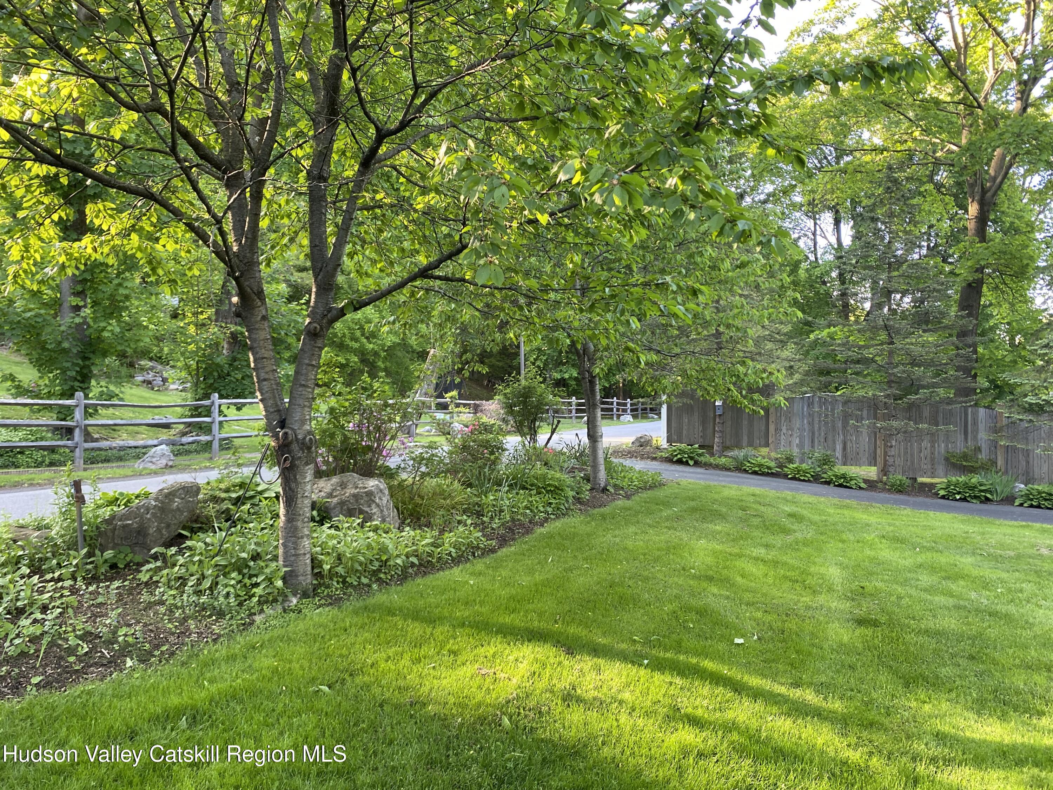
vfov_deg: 53.1
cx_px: 526
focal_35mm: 26
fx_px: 791
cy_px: 395
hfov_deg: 67.3
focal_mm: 4.25
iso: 100
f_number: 1.8
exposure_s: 1/122
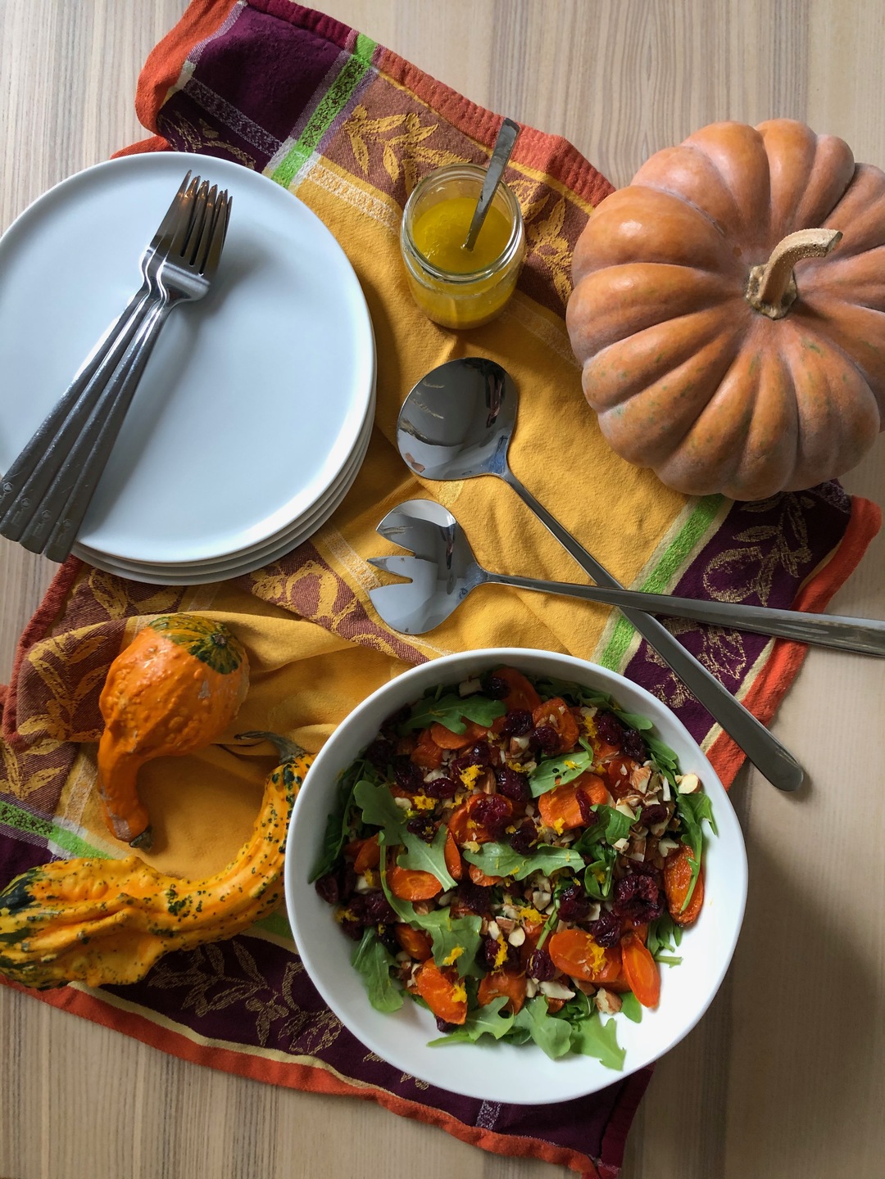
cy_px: 590
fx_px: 954
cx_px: 442
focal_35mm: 28
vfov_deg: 63.4
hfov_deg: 49.7
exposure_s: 1/32
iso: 40
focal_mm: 3.99
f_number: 1.8
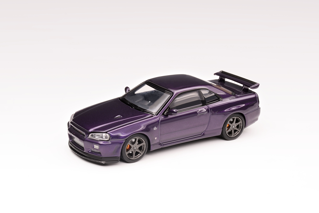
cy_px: 106
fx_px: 310
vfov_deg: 37.9
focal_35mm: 35
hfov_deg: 54.4
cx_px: 160
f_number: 16
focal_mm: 35
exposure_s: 10
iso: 100
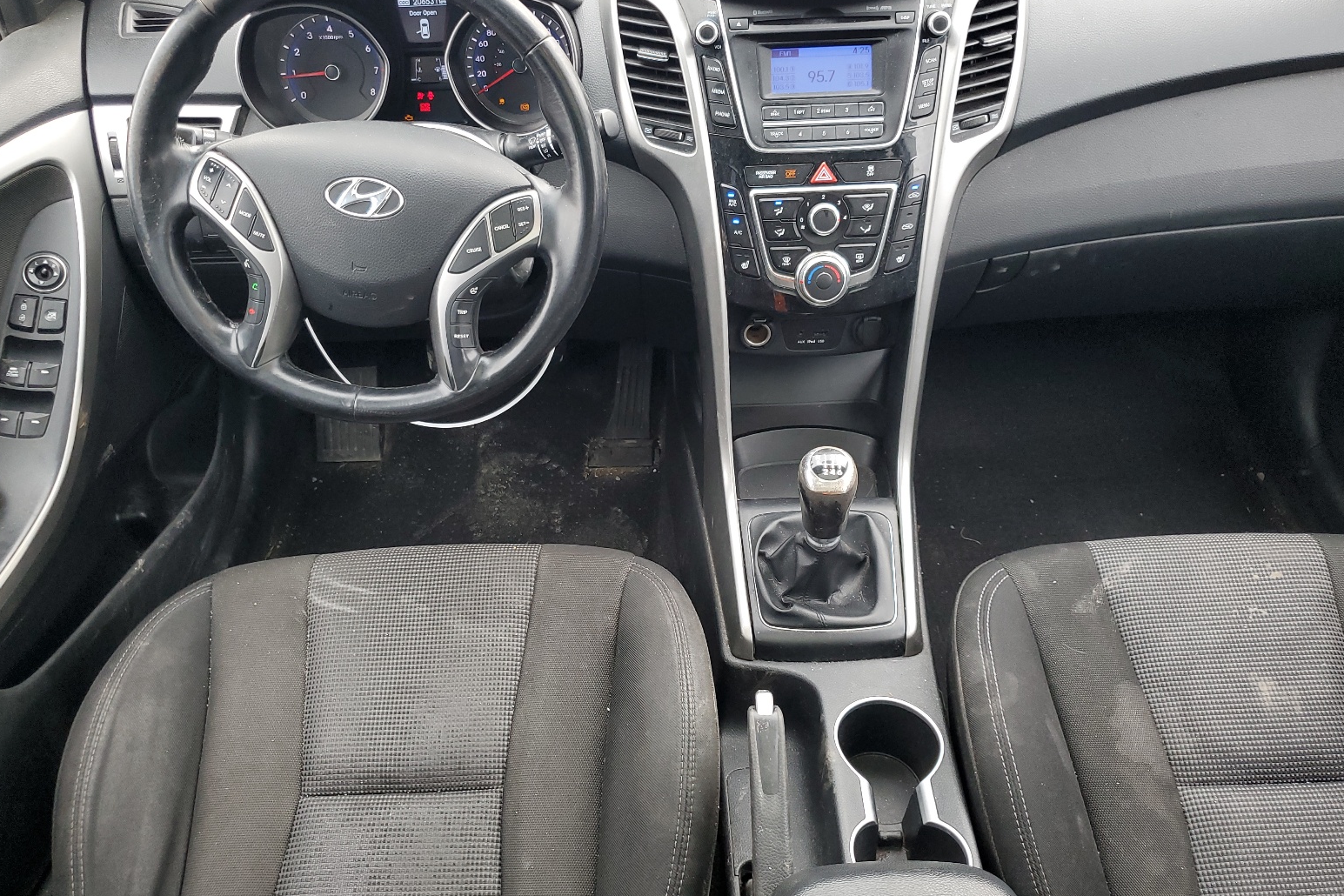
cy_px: 442
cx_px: 670
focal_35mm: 28
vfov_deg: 46.4
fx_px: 1045
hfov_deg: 65.5
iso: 77
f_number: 1.5
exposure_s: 1/120
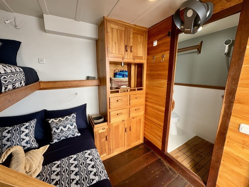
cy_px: 94
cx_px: 124
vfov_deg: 85.7
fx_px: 101
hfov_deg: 102.1
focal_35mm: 14
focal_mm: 2.22
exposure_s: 1/99
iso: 40
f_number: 2.2
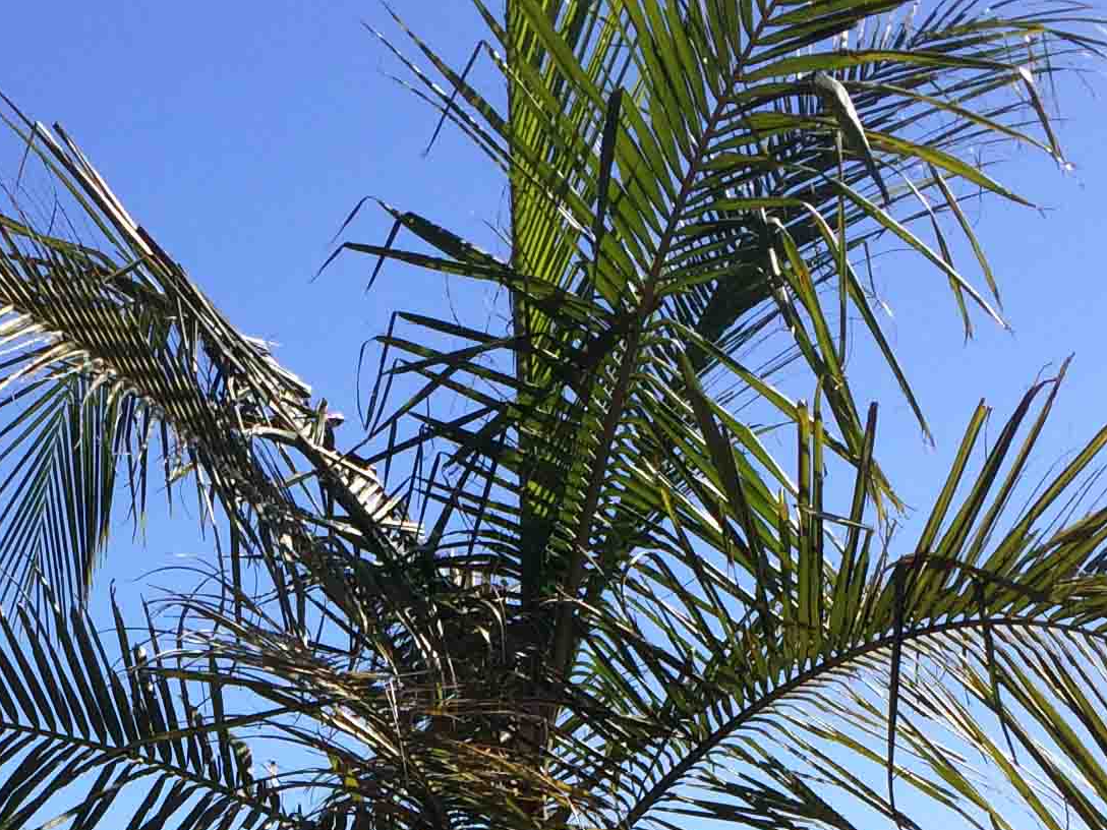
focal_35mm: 87
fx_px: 2782
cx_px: 246
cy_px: 1179
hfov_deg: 22.2
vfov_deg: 15.8
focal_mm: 4.15
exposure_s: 1/1953
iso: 32
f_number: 2.2
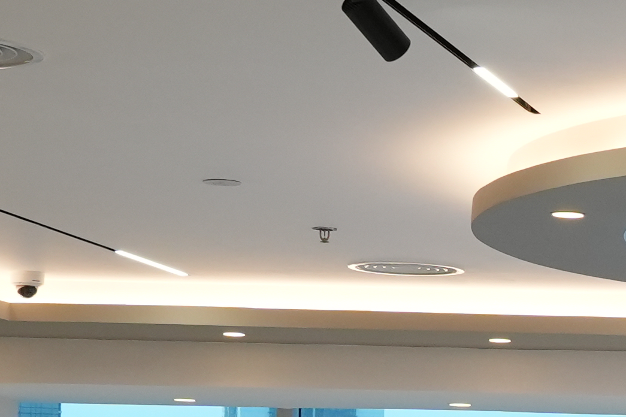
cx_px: 1091
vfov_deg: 8.4
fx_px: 2799
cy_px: 533
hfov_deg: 11.9
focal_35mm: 161
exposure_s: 1/80
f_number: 6.3
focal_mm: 24
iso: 1000
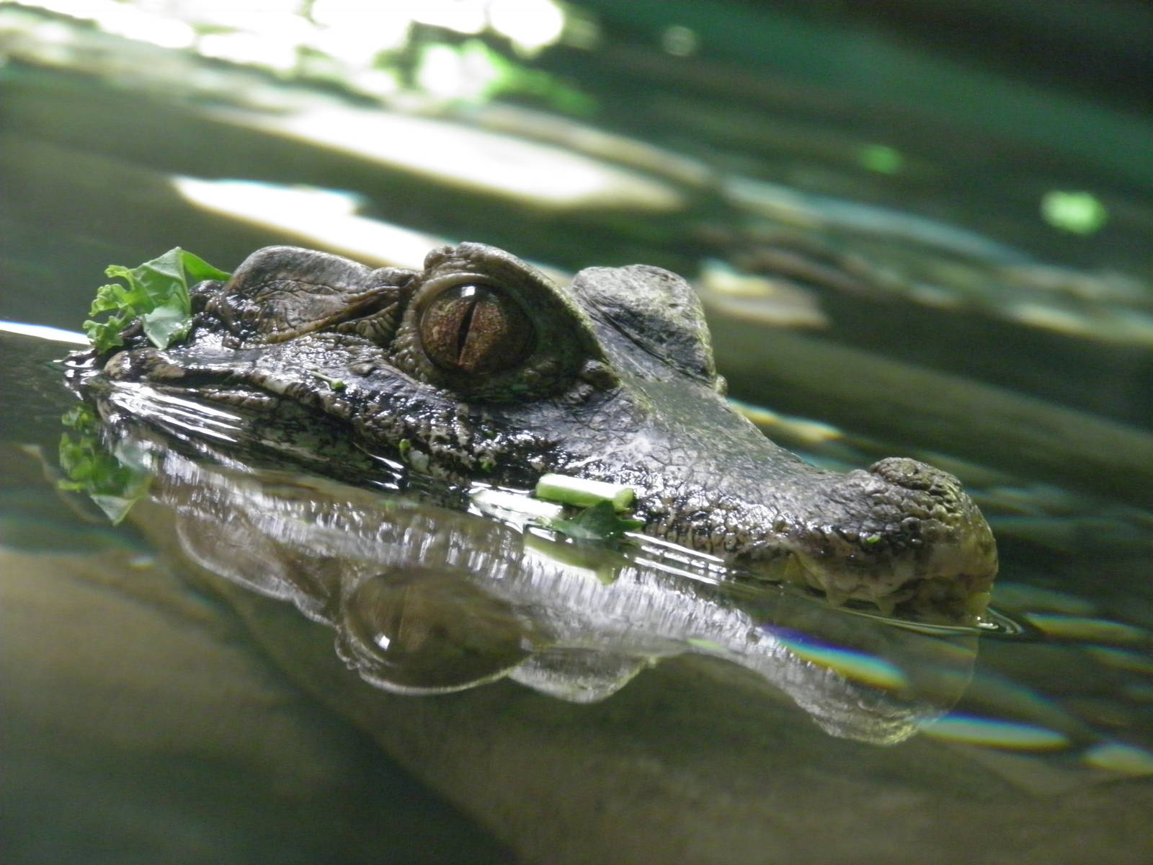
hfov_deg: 9.7
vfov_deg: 7.3
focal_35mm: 204
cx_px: 576
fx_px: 6795
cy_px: 432
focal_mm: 36.7
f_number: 4.1
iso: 400
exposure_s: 1/15
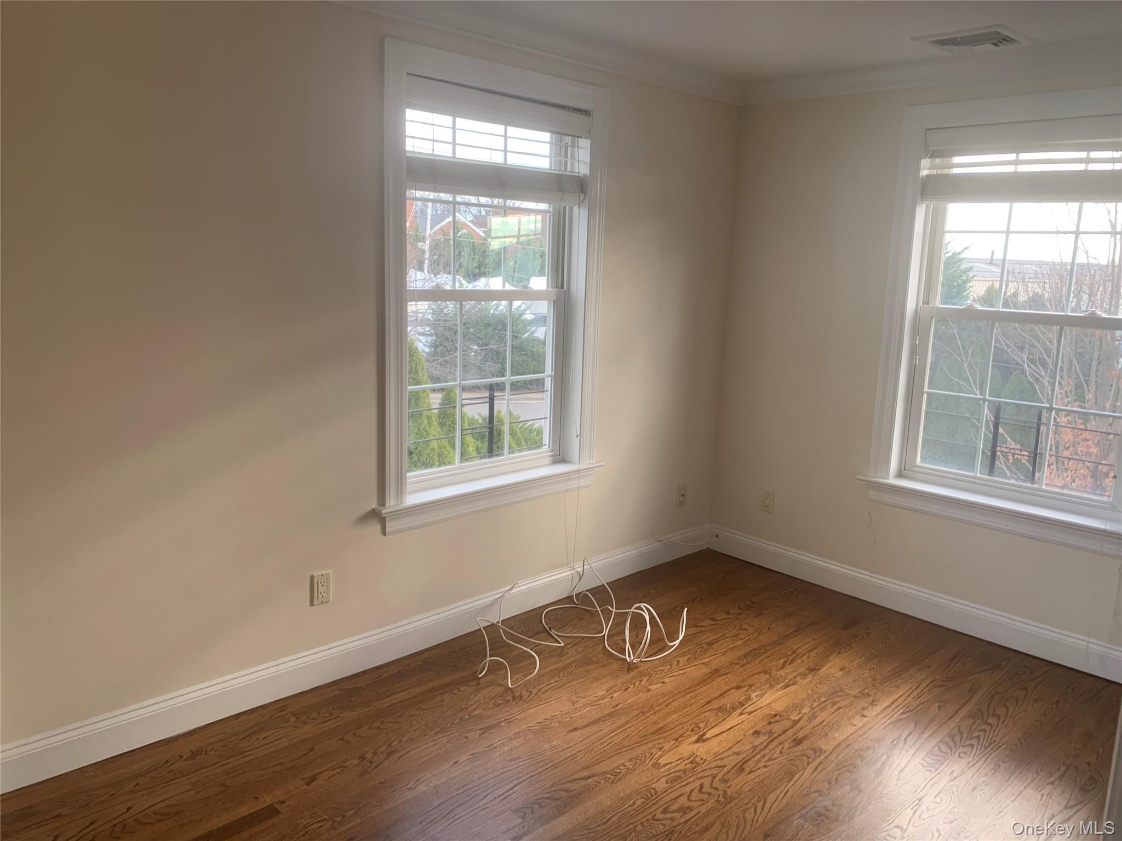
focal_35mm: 26
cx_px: 561
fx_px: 843
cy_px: 420
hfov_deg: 67.3
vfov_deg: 53.1
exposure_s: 1/121
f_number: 1.8
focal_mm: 4.25
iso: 50
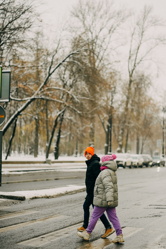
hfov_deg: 16.1
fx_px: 588
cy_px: 124
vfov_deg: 23.9
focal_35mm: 85
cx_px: 83
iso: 100
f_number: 1.8
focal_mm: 85
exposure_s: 1/800
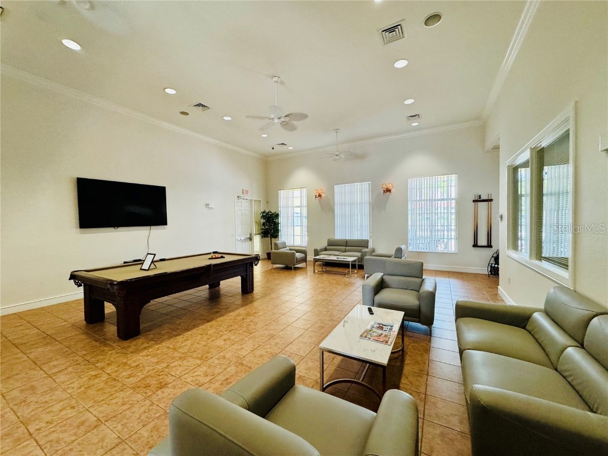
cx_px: 304
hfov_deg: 102.1
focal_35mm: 14
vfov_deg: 85.7
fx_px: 246
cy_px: 228
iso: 250
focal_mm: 2.22
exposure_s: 1/120
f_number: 2.2
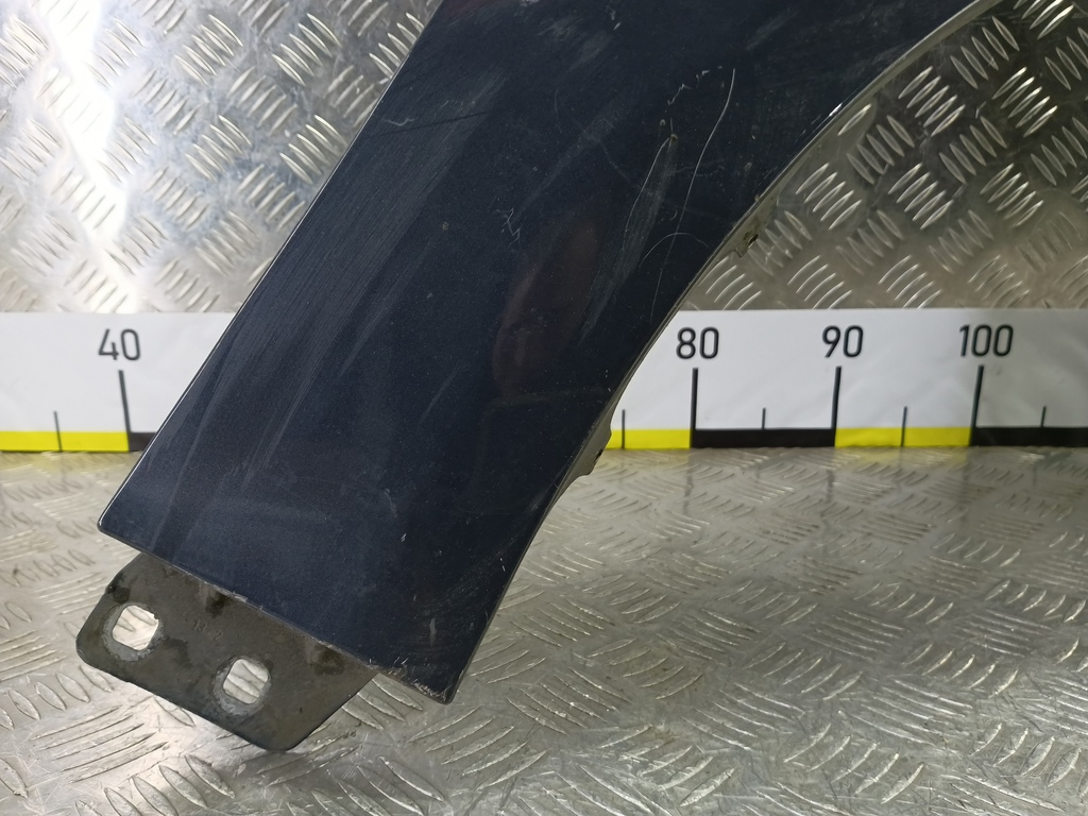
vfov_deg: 58.9
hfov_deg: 73.9
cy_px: 408
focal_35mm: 23
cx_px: 544
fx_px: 723
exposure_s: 1/50
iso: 208
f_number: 1.6
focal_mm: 4.11
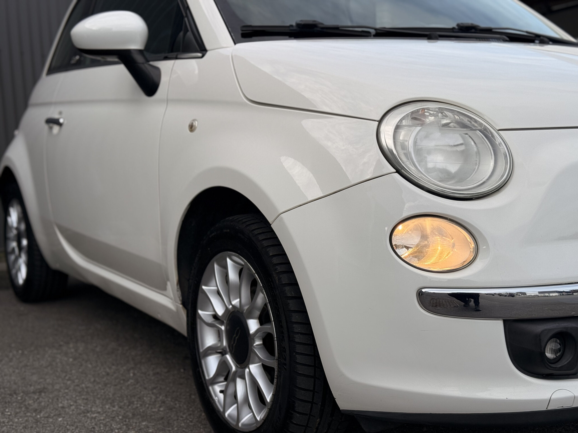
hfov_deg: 39.7
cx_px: 289
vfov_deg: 30.3
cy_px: 216
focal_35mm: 48
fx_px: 801
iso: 64
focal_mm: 6.76
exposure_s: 1/2146
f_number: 1.78
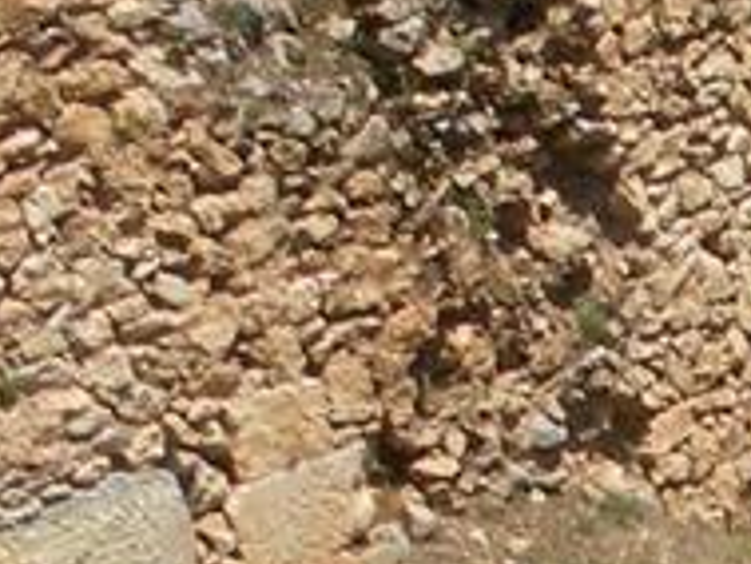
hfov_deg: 5.8
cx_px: 2221
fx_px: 6969
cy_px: 1692
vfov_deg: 4.5
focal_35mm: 321
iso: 64
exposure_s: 1/280
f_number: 6.3
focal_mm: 7.4
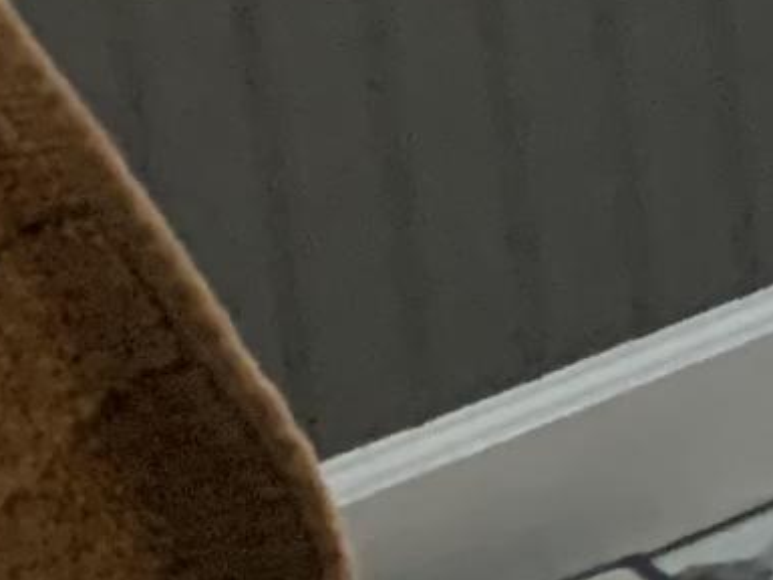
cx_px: 2701
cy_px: -1339
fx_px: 4533
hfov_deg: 7.7
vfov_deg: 6.5
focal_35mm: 203
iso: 320
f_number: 1.8
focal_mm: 4.25
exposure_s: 1/59
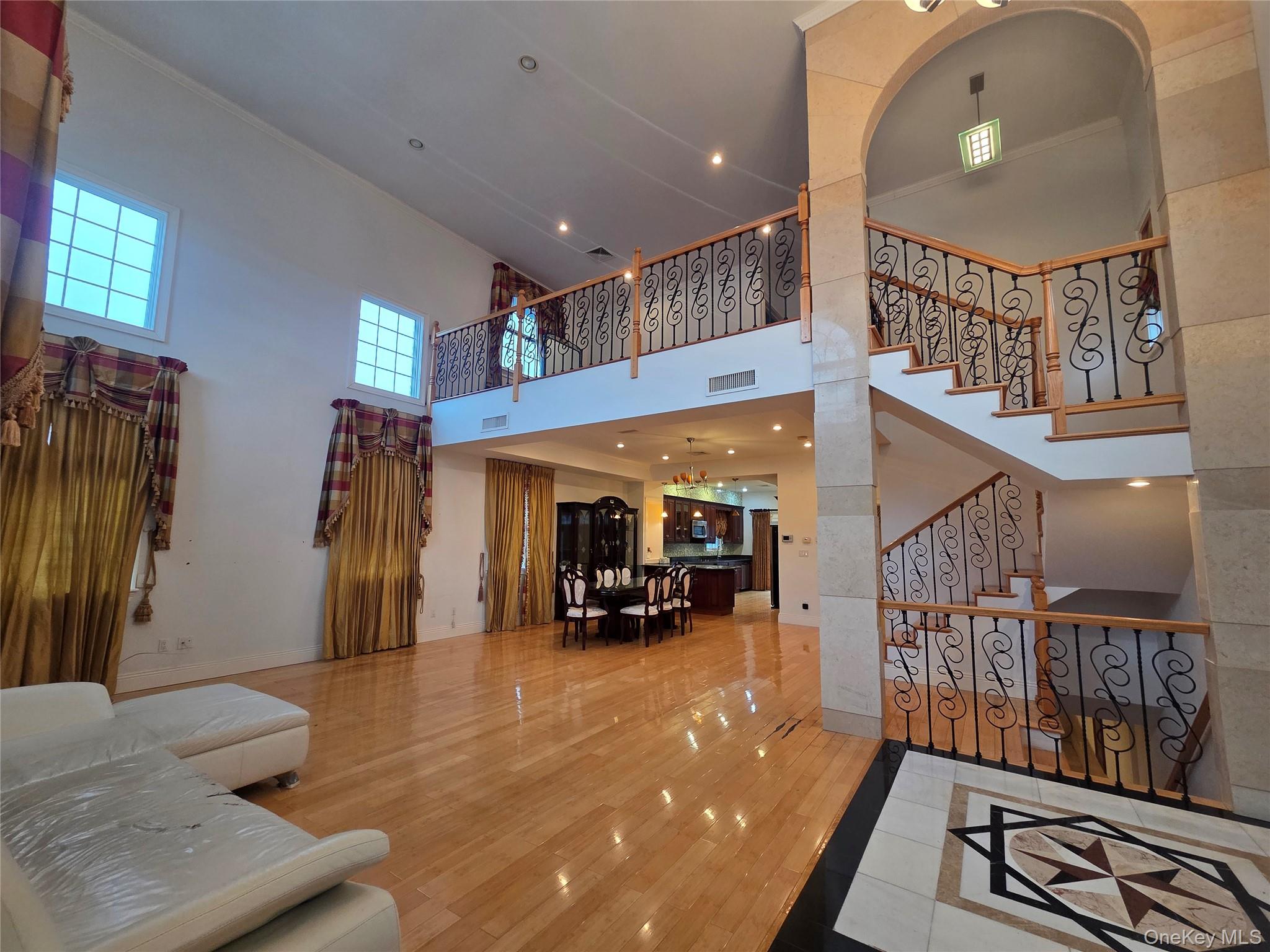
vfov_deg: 89.9
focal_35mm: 13
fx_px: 477
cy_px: 476
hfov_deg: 106.2
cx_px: 635
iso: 160
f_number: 2.2
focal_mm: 2.2
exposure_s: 1/60
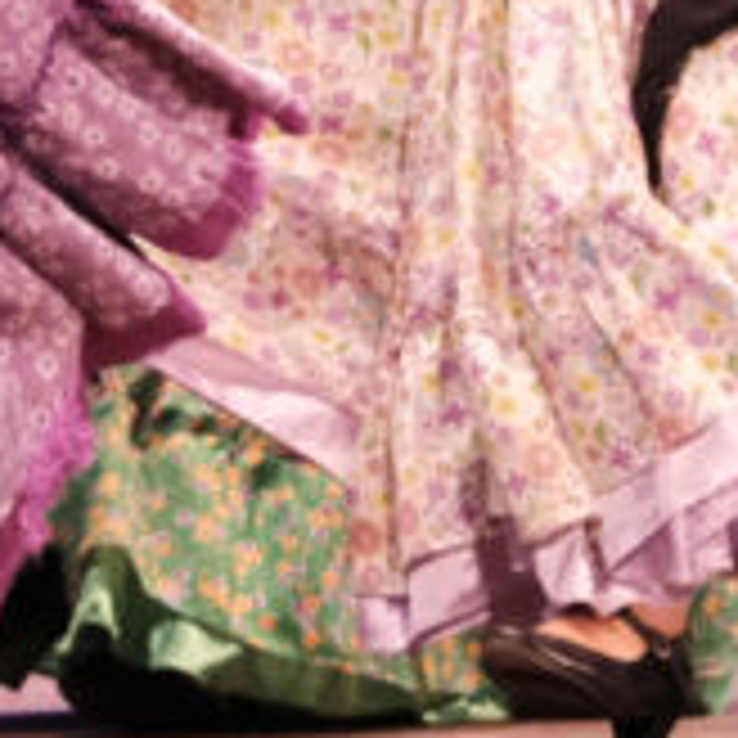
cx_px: -621
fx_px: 20358
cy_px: -488
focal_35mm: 844
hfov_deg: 2.1
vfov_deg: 2.1
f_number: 2.8
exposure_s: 1/500
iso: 6400
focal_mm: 106
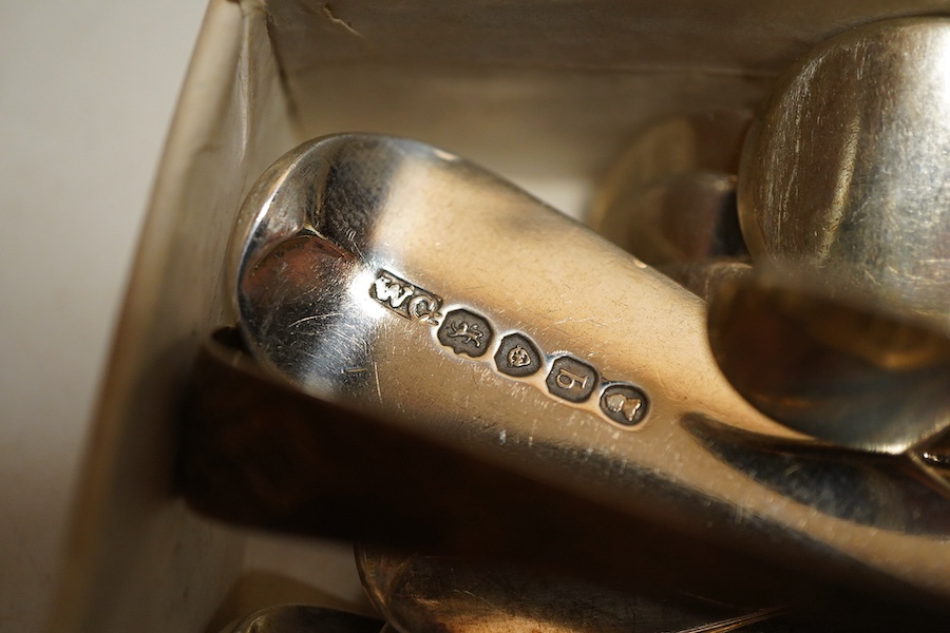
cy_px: 316
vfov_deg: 29.9
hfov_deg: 43.6
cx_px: 475
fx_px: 1187
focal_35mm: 45
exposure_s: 1/125
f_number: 3.5
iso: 1250
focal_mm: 30
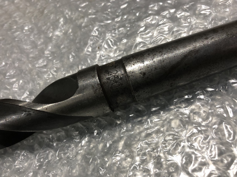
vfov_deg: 49.7
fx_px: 192
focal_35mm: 28
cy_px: 88
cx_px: 118
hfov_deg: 63.4
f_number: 1.8
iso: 40
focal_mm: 3.99
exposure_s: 1/20
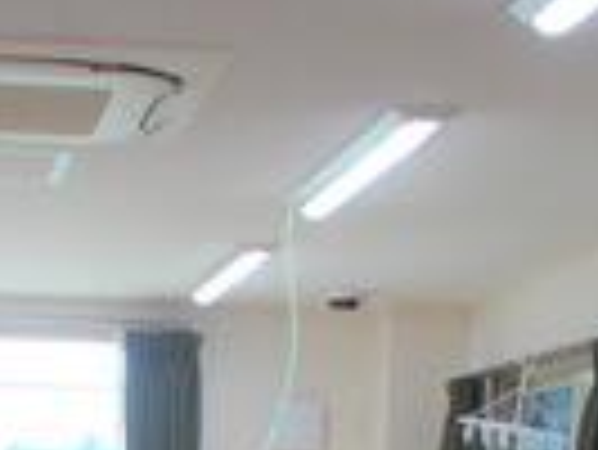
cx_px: 36
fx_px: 2023
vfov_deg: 11.7
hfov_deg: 16.5
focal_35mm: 117
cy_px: 824
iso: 80
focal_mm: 4.6
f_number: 3.2
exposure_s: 1/80
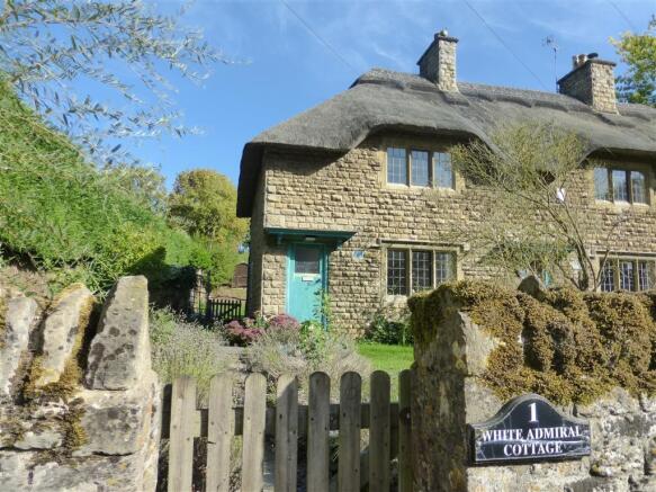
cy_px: 246
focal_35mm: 24
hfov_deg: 71.6
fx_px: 455
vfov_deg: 56.8
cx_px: 328
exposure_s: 1/800
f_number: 3.5
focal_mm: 4.3
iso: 200
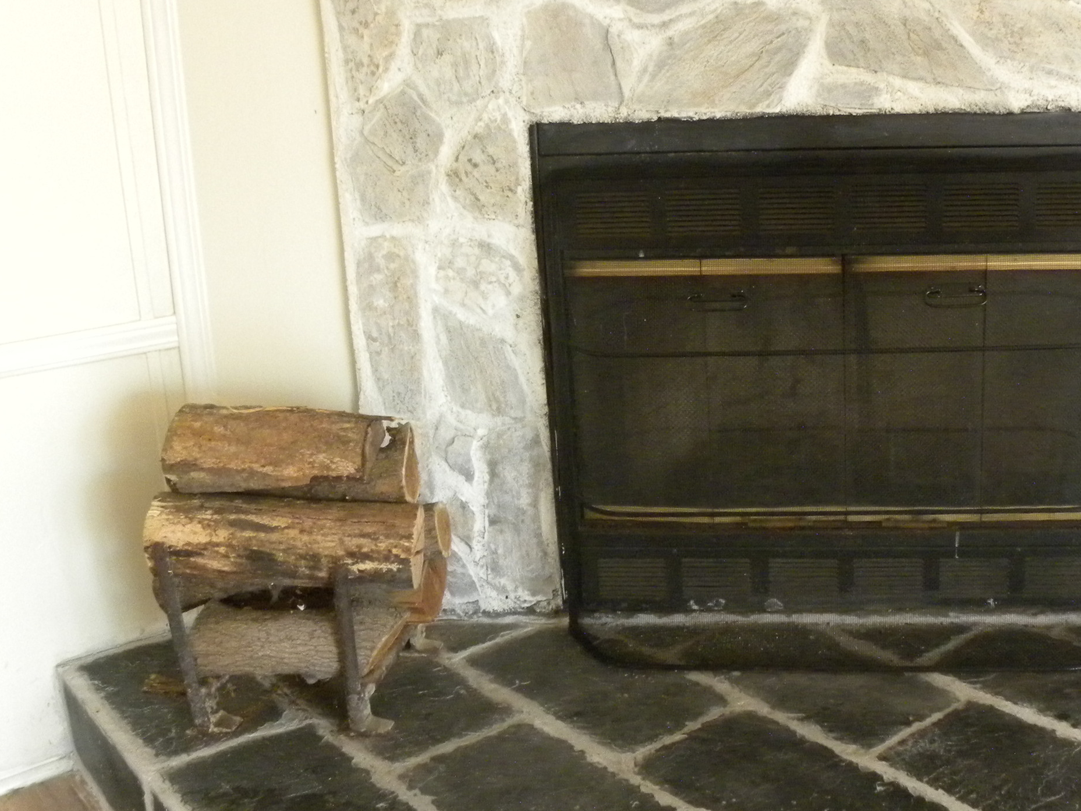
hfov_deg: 43.2
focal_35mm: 43
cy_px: 341
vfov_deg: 33.5
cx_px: 733
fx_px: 1343
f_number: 2.8
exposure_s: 1/50.8
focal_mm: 4.6
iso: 400
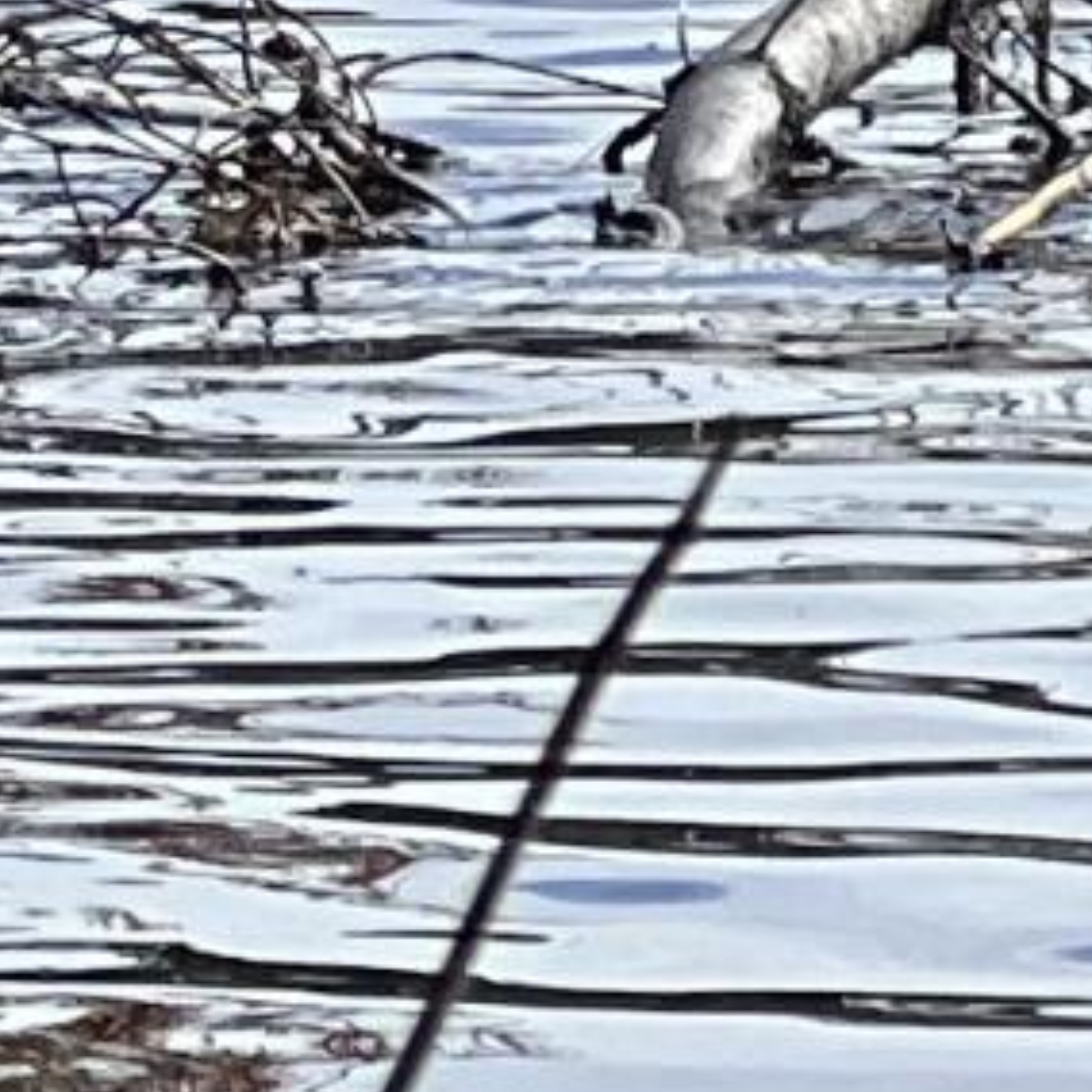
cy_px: -1546
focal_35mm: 720
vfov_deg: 2.4
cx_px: -1938
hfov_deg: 2.4
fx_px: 25697
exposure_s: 1/602
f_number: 2.8
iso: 32
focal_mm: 9
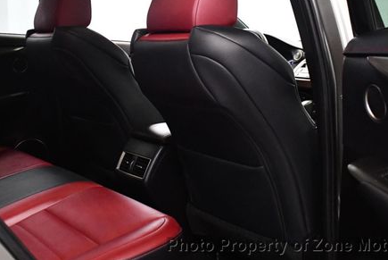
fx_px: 572
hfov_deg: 37.3
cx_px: 156
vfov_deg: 25.3
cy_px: 71
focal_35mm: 53
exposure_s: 1/100
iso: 3200
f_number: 3.5
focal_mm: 18
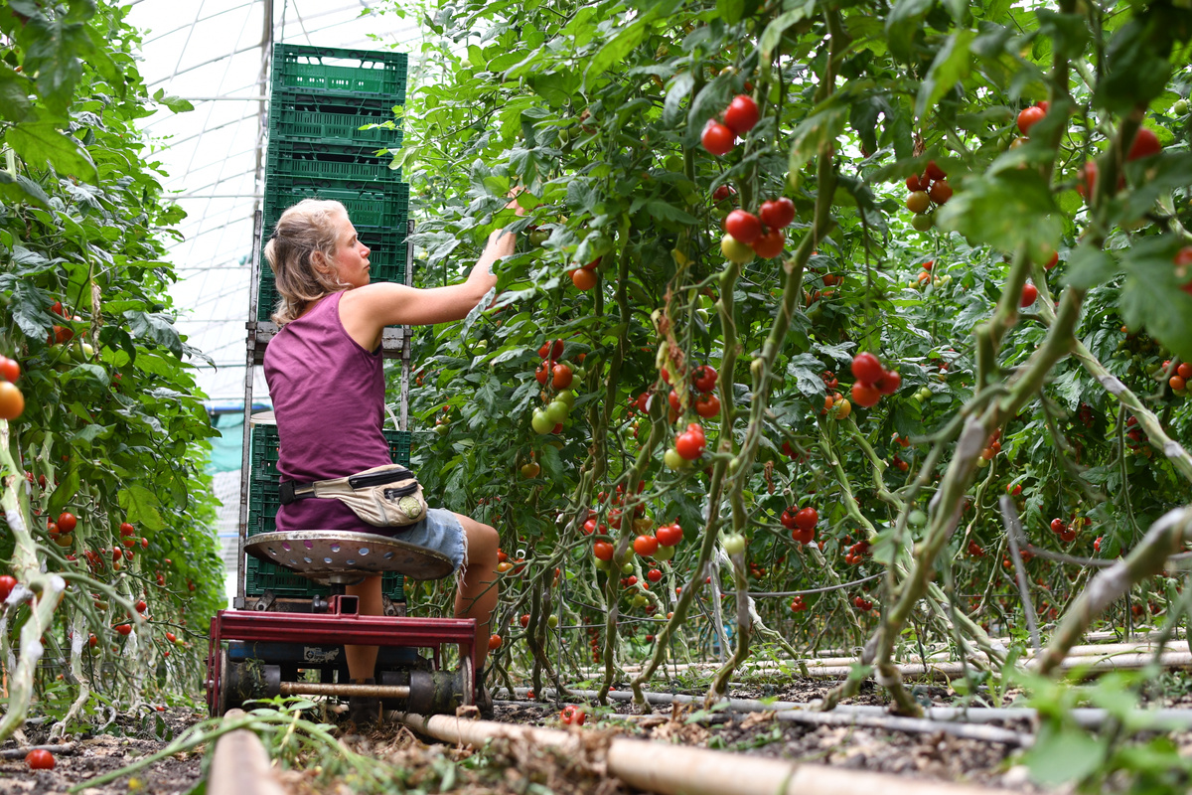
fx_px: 1738
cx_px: 596
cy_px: 398
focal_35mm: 52
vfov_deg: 25.8
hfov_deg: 37.9
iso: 200
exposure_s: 1/160
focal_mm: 35
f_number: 3.2
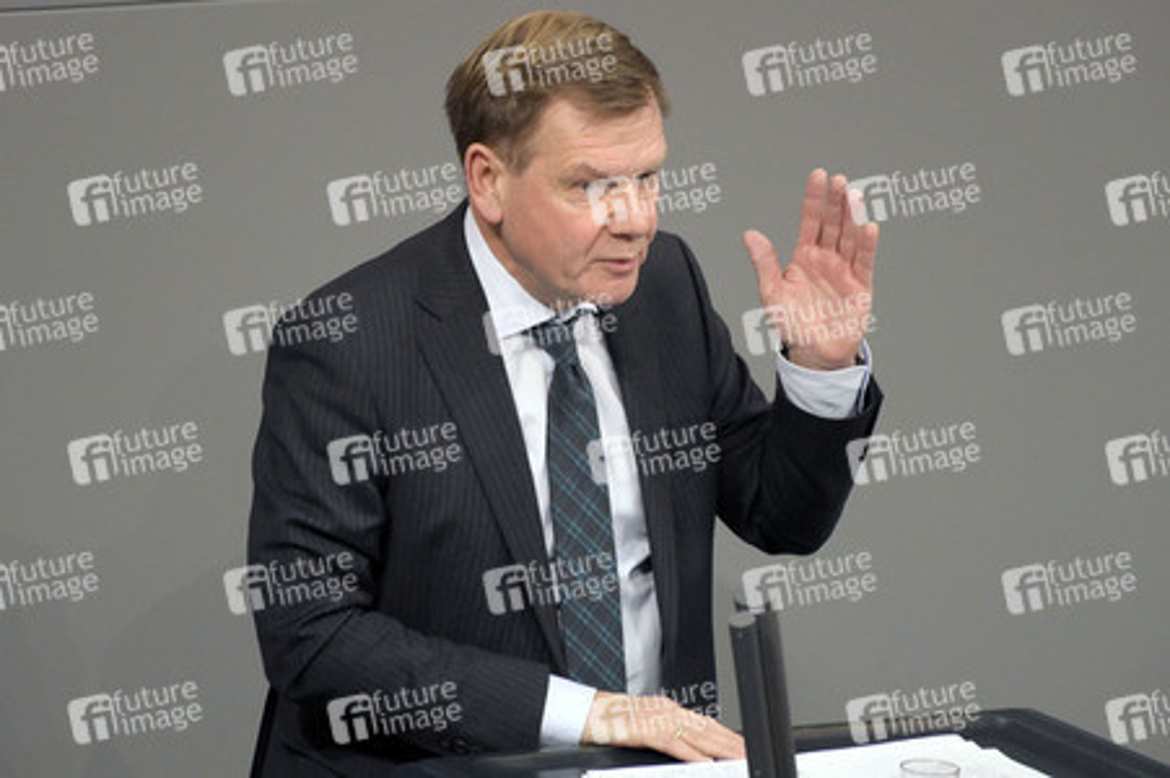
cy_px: 389
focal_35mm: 500
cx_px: 585
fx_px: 16238
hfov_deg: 4.1
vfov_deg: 2.7
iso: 12800
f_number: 5.6
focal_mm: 500
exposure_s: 1/400
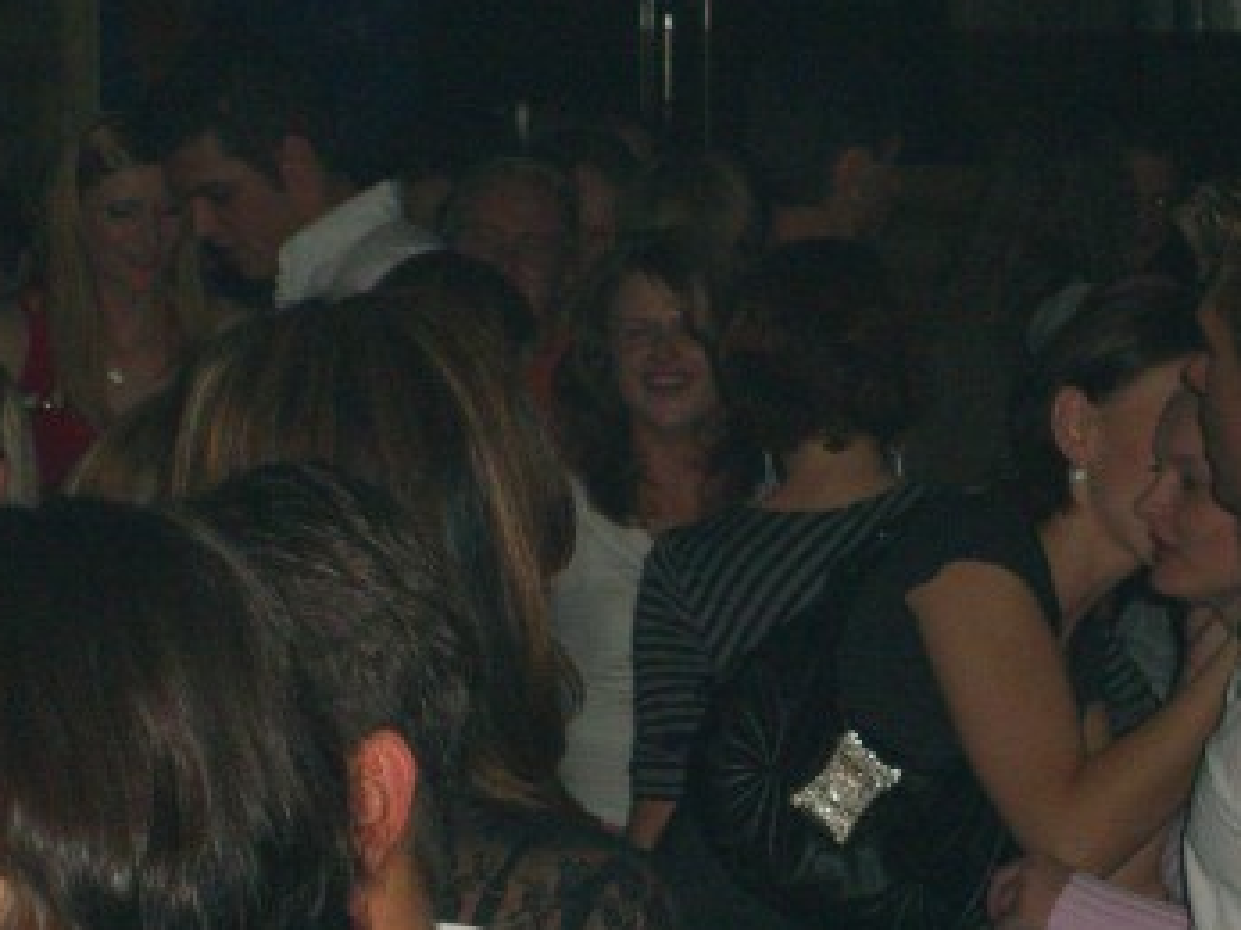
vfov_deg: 7.5
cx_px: 547
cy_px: 315
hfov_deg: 10.0
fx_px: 7060
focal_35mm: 197
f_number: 5.1
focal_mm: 23.7
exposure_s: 1/60
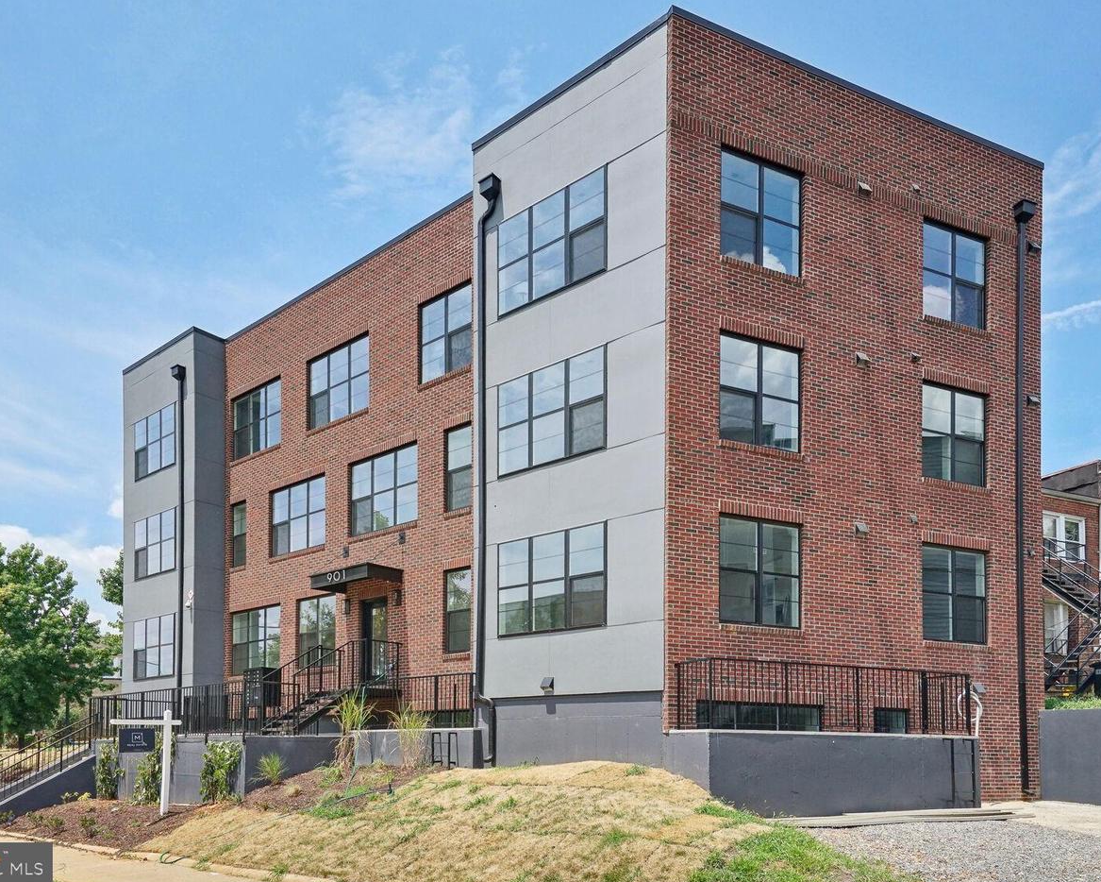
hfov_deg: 75.0
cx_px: 585
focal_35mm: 22
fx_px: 717
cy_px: 437
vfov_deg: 63.1
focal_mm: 19
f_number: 9
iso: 640
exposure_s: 1/1250
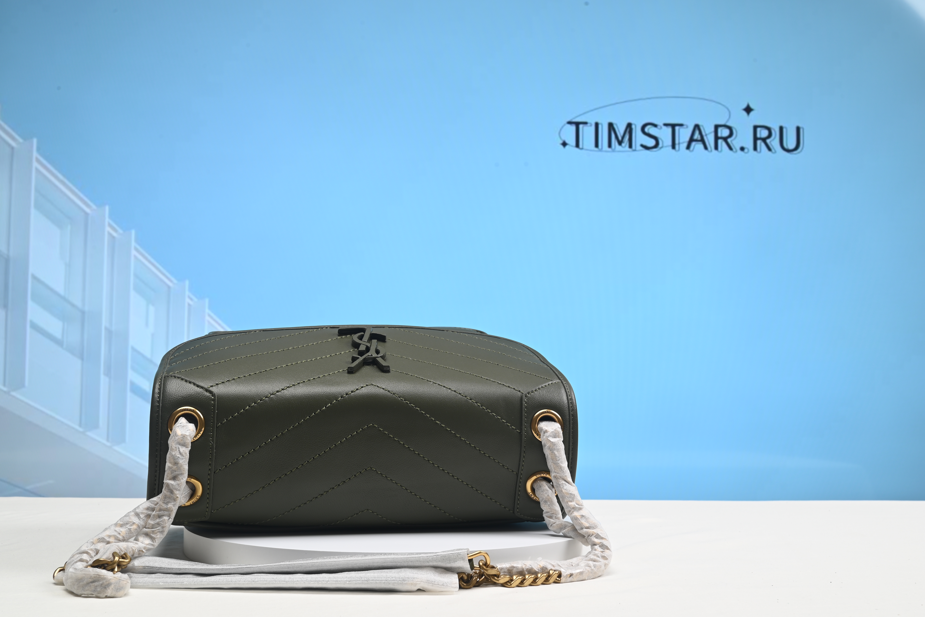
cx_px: 462
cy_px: 308
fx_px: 1054
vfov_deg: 32.7
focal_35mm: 41
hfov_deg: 47.4
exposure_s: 1/2.5
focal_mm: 41
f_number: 16
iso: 100
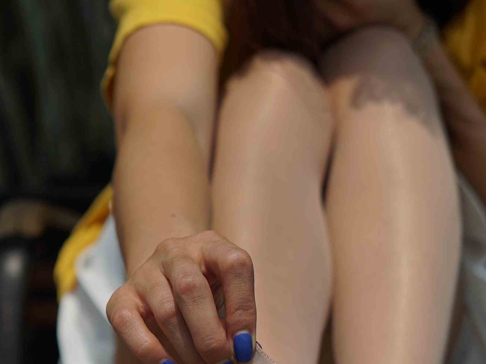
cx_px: 331
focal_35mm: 113
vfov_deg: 12.9
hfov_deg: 17.4
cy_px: 408
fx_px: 1587
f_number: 4
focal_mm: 50
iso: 100
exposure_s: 1/3200
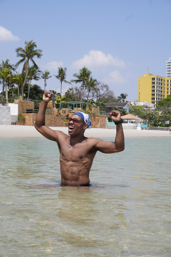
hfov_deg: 25.0
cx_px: 86
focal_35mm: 54
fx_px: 385
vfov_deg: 36.9
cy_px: 128
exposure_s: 1/200
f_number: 11
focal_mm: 36
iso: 100
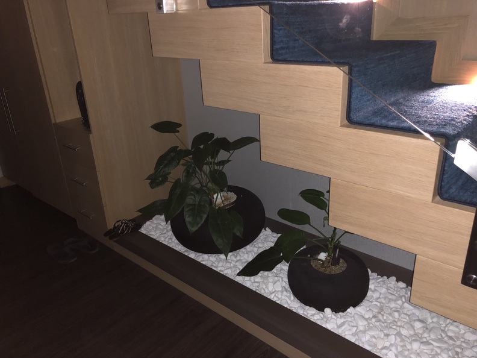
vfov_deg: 49.7
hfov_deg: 63.4
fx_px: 386
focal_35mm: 28
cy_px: 179
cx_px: 238
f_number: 1.8
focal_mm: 4
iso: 200
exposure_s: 1/16
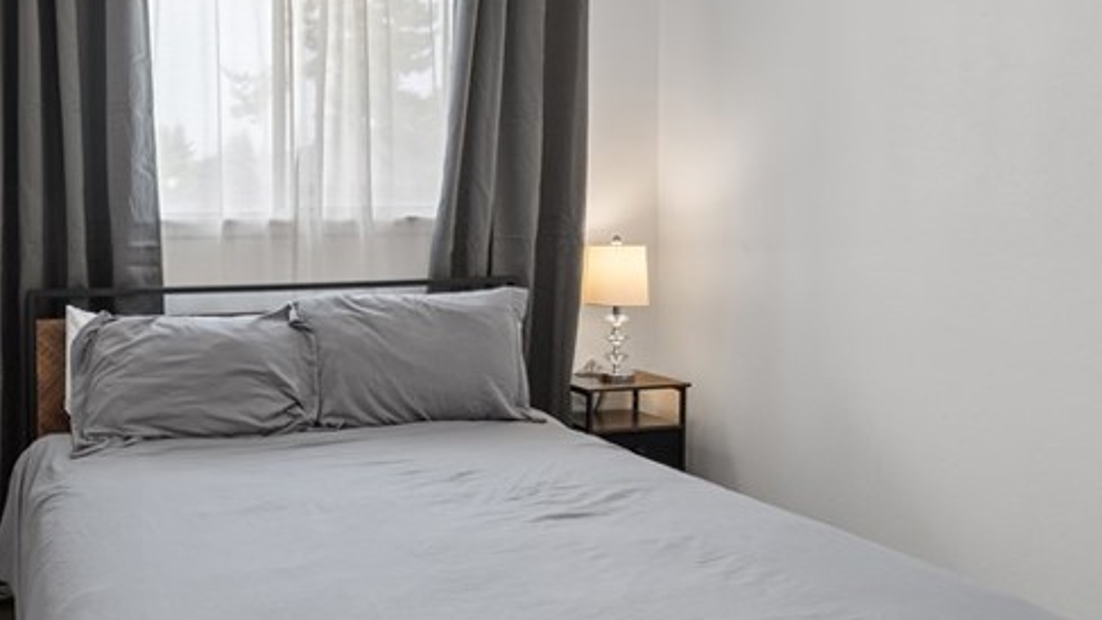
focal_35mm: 33
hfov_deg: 55.6
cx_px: 233
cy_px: 309
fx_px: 964
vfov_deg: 35.6
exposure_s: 1/5
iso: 250
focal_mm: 15
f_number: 9
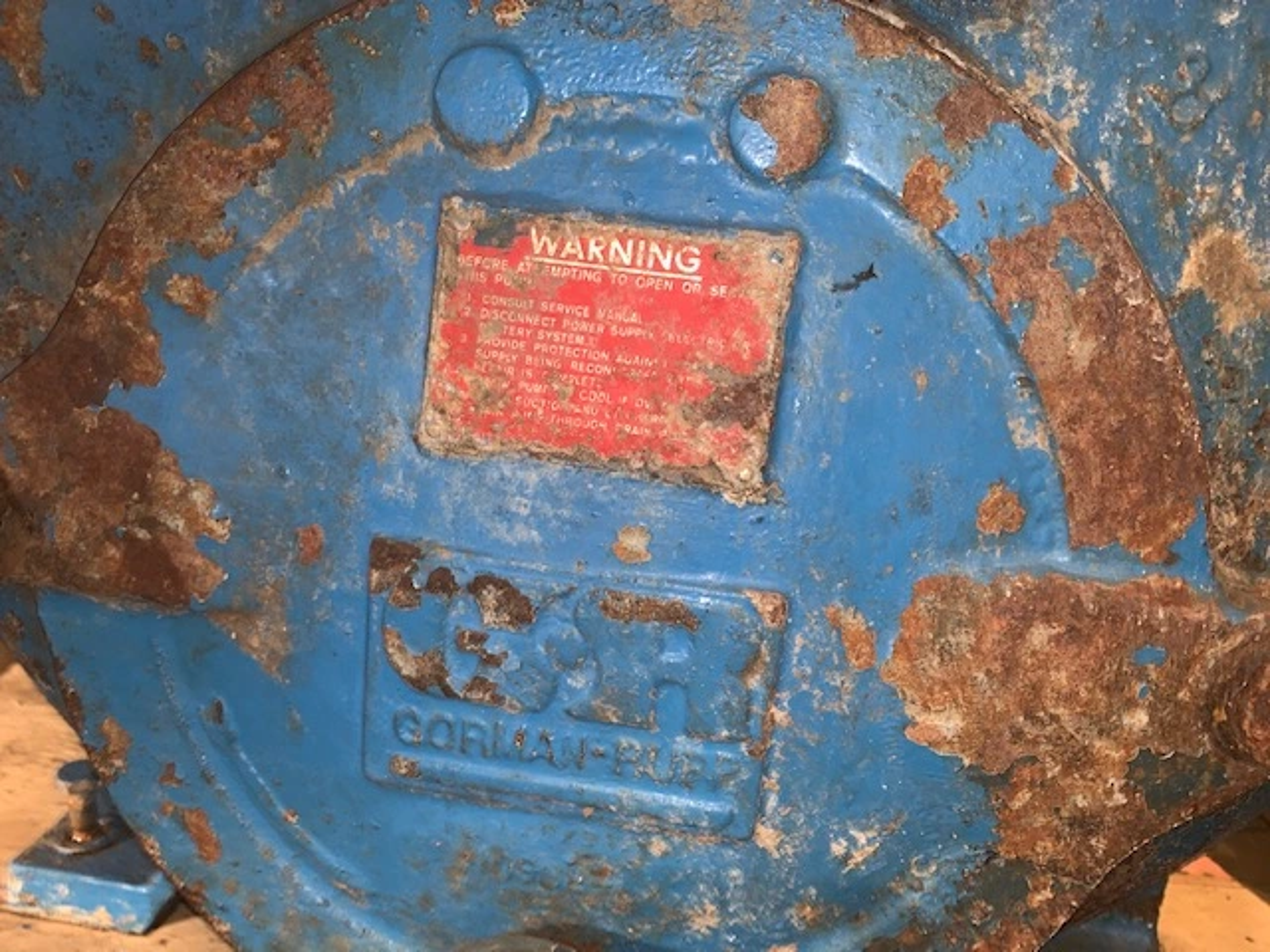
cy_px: 476
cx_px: 635
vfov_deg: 53.1
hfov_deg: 67.3
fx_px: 954
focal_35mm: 26
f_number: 1.8
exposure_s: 1/4
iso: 25
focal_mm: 4.25
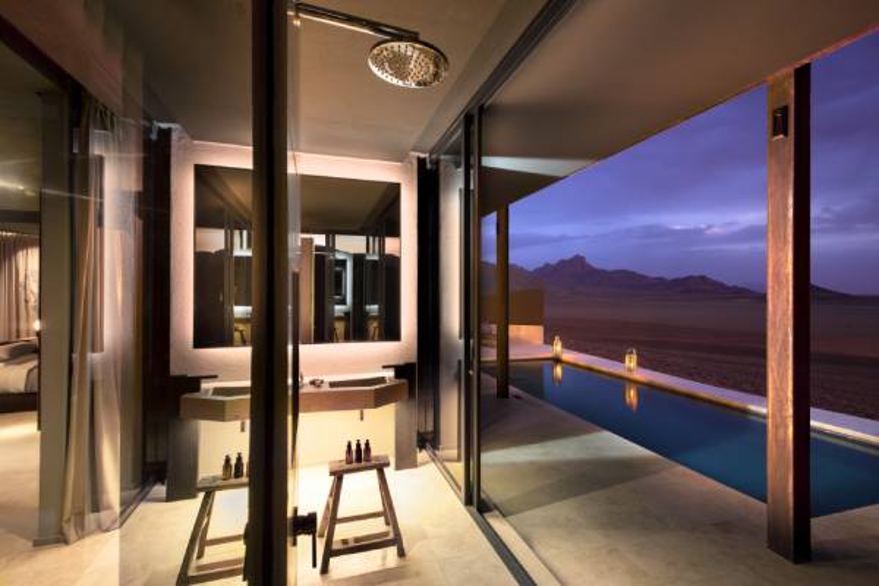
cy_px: 293
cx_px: 440
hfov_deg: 96.7
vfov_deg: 73.7
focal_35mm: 16
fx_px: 391
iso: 200
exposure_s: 20
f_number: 9.5
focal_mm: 16
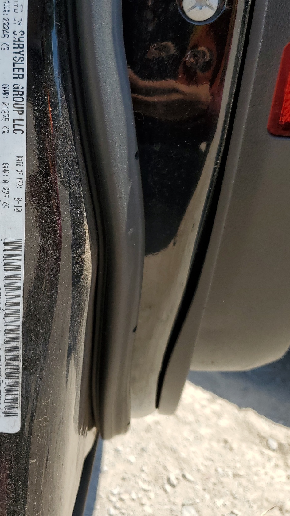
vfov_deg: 54.8
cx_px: 58
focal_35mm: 36
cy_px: 200
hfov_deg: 32.0
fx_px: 492
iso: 50
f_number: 1.5
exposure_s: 1/1667
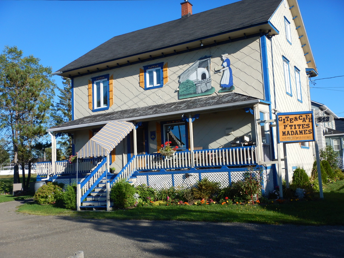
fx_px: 368
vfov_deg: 38.7
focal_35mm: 37
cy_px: 129
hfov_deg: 50.1
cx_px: 172
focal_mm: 6.6
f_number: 4.2
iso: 125
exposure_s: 1/800
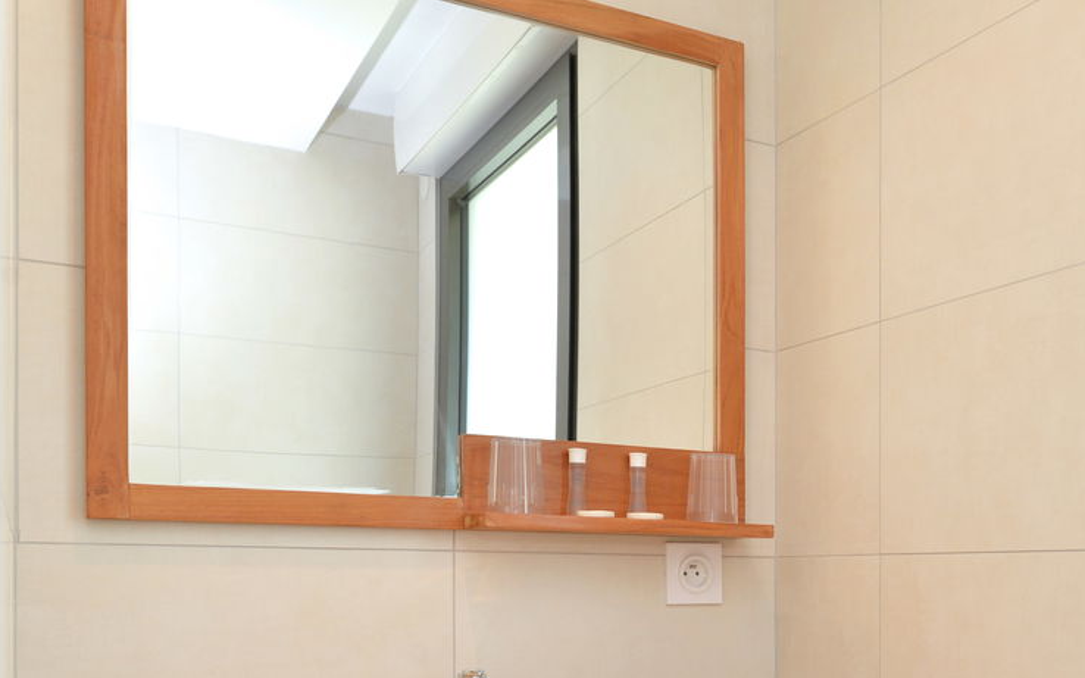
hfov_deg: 45.5
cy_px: 609
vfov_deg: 29.3
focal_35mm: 42
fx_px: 1242
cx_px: 819
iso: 250
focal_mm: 19
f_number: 8
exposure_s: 1/13
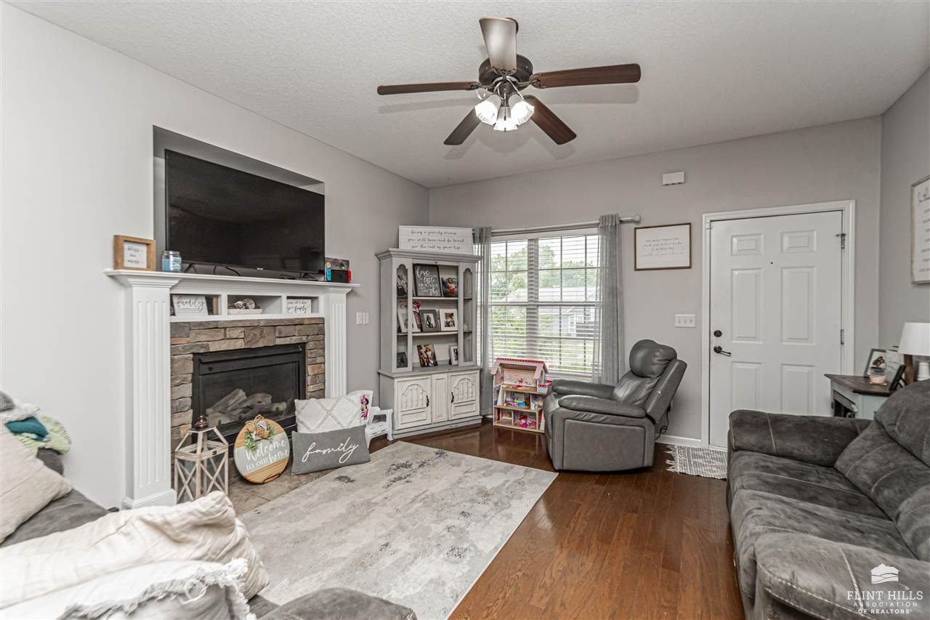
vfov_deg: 77.3
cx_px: 465
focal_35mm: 15
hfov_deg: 100.4
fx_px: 387
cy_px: 310
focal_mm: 10
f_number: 10
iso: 500
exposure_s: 1/60
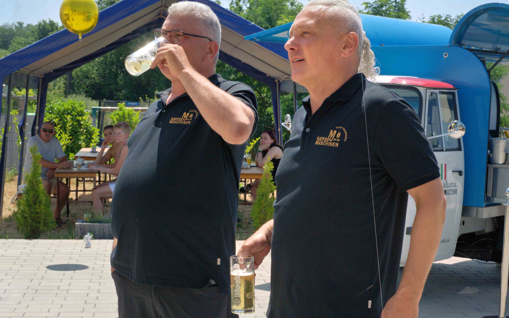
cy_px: 289
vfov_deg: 16.7
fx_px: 1068
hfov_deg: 26.8
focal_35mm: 77
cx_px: 255
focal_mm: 50
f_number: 14
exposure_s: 1/320
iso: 400
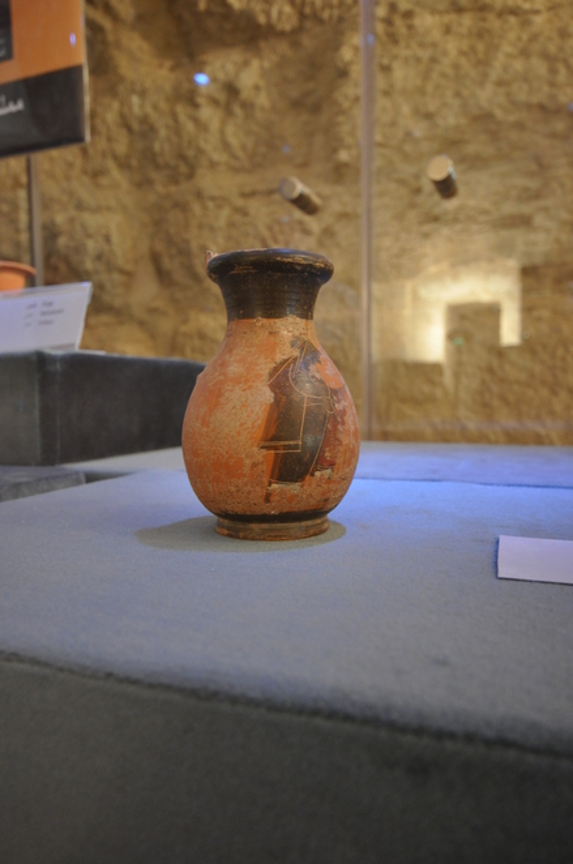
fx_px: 647
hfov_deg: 47.8
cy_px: 432
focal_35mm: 27
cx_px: 286
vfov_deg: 67.5
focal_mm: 18
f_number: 5.3
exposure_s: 1/1.3
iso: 1000
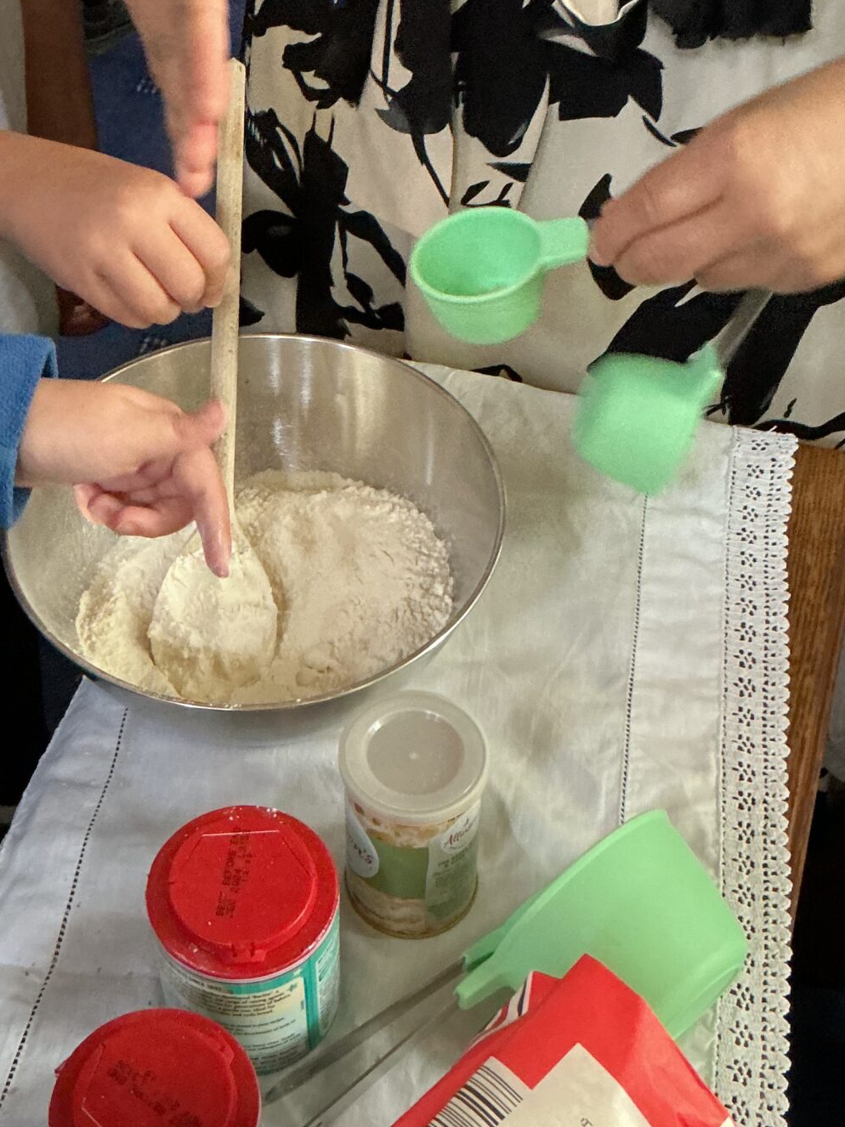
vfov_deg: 34.3
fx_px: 1823
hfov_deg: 26.0
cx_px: 305
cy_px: 467
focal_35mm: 56
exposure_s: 1/40
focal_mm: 3
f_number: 1.8
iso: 320
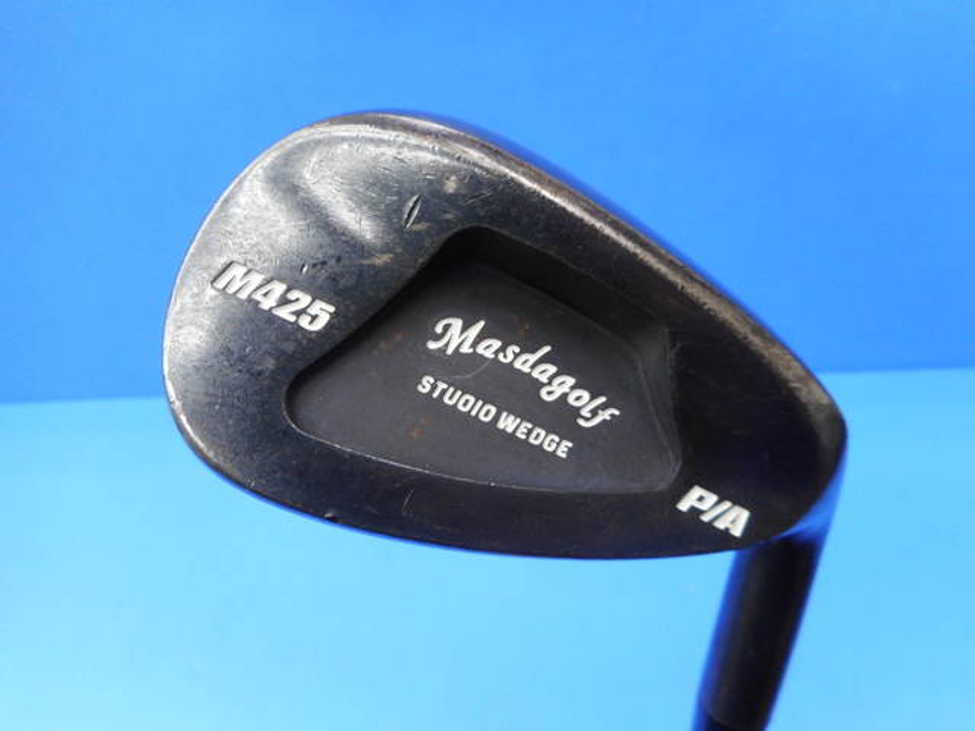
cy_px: 366
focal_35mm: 25
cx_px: 488
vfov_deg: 54.9
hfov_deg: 69.4
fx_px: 704
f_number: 3.7
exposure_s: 1/30
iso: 180
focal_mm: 4.5
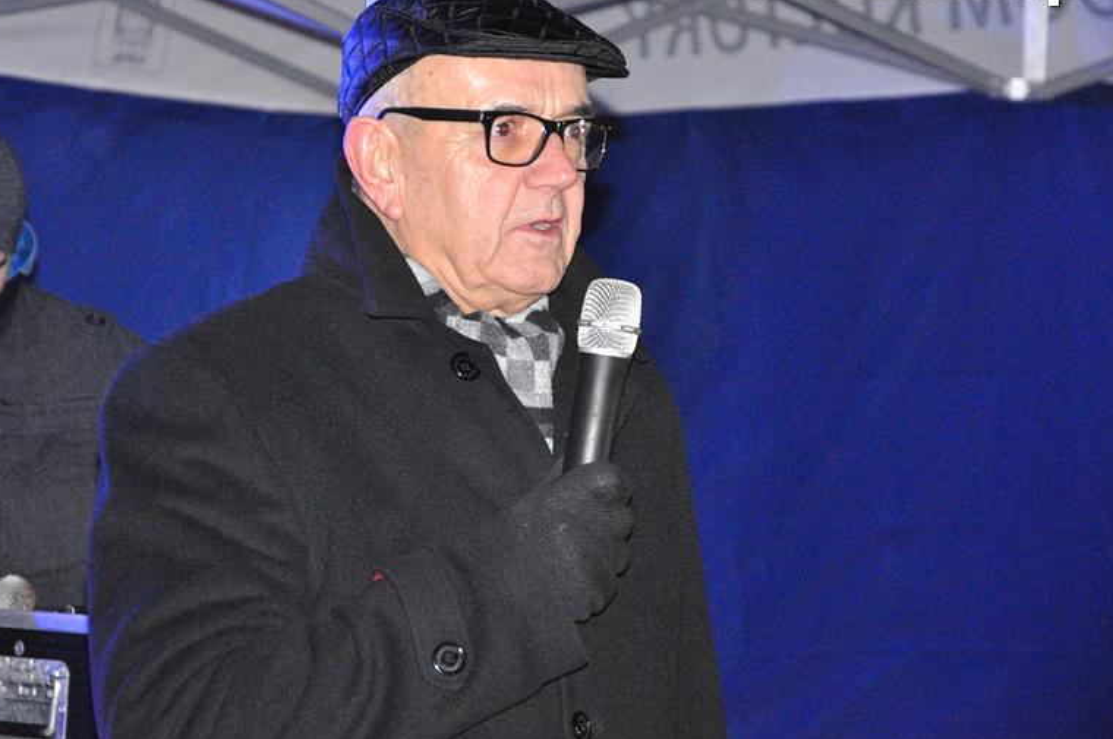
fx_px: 4663
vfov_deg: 9.1
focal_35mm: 151
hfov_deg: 13.6
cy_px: 339
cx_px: 505
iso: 3200
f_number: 5.6
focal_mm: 90
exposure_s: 1/60
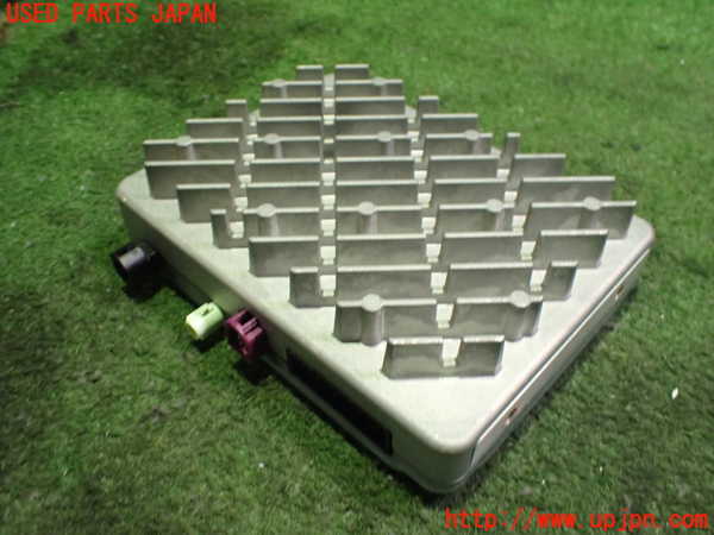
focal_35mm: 30
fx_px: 619
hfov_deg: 60.0
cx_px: 357
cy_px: 268
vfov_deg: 46.8
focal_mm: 5.4
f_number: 2.3
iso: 800
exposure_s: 1/30
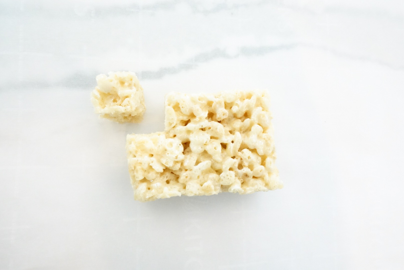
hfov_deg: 73.7
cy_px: 135
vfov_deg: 53.2
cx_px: 202
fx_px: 270
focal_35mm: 24
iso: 6400
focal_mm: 8.8
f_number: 5.6
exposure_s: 1/320
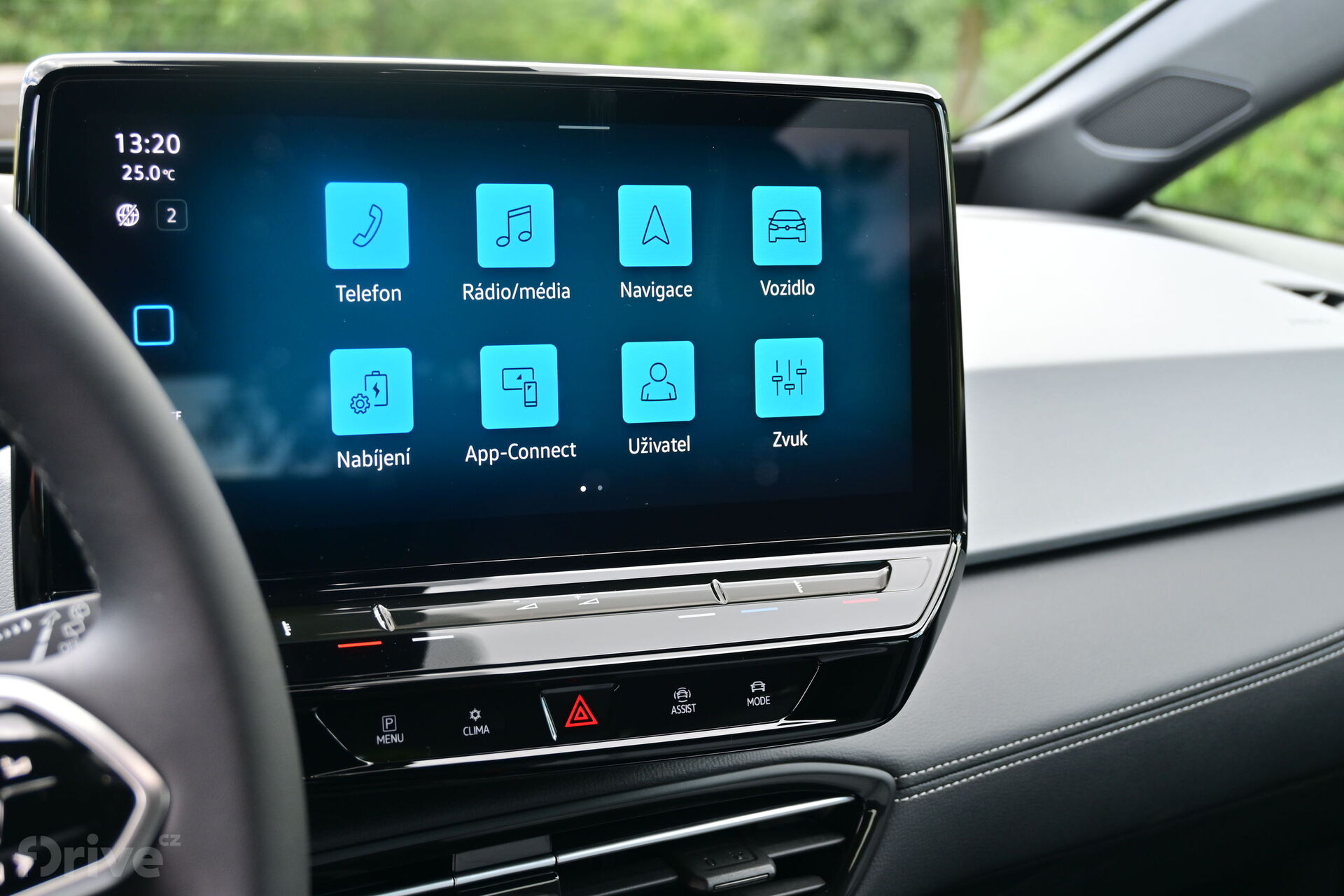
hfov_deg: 35.1
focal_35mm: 57
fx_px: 2128
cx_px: 672
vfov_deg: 23.8
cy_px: 448
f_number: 6.3
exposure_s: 1/80
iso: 200
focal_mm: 38
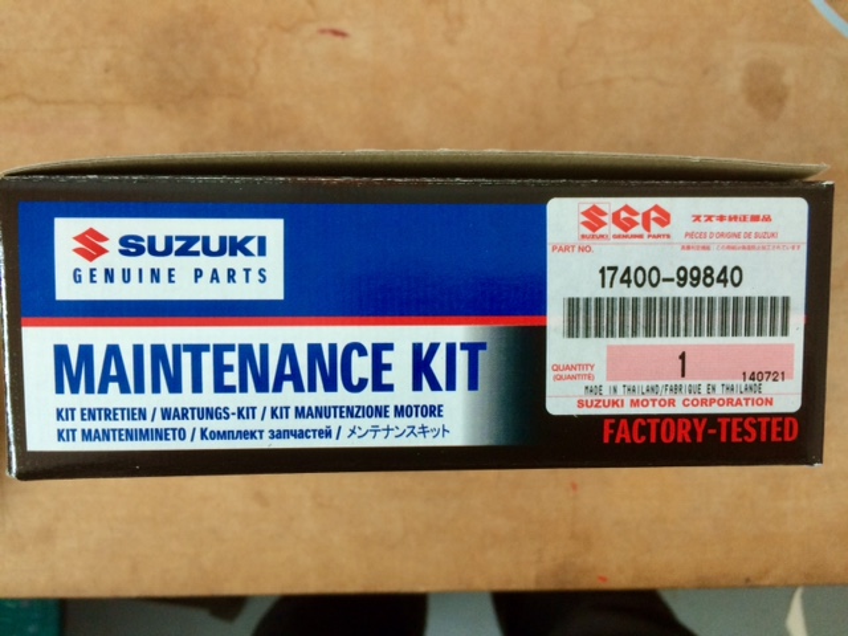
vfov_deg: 48.2
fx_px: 710
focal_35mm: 29
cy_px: 318
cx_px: 424
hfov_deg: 61.7
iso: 125
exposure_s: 1/33
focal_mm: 4.15
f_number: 2.2
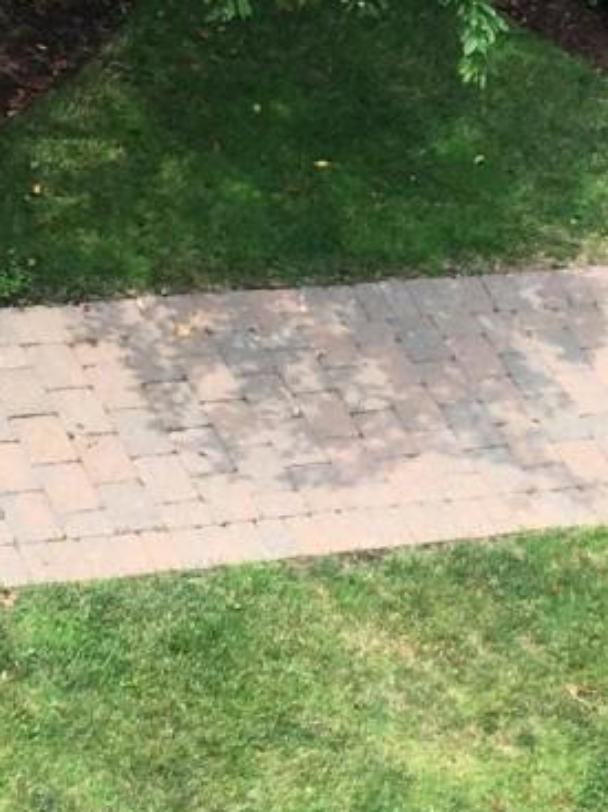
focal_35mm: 158
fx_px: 3702
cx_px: 345
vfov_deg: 12.4
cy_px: 46
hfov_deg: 9.4
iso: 25
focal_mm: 4.15
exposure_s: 1/610
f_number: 2.2
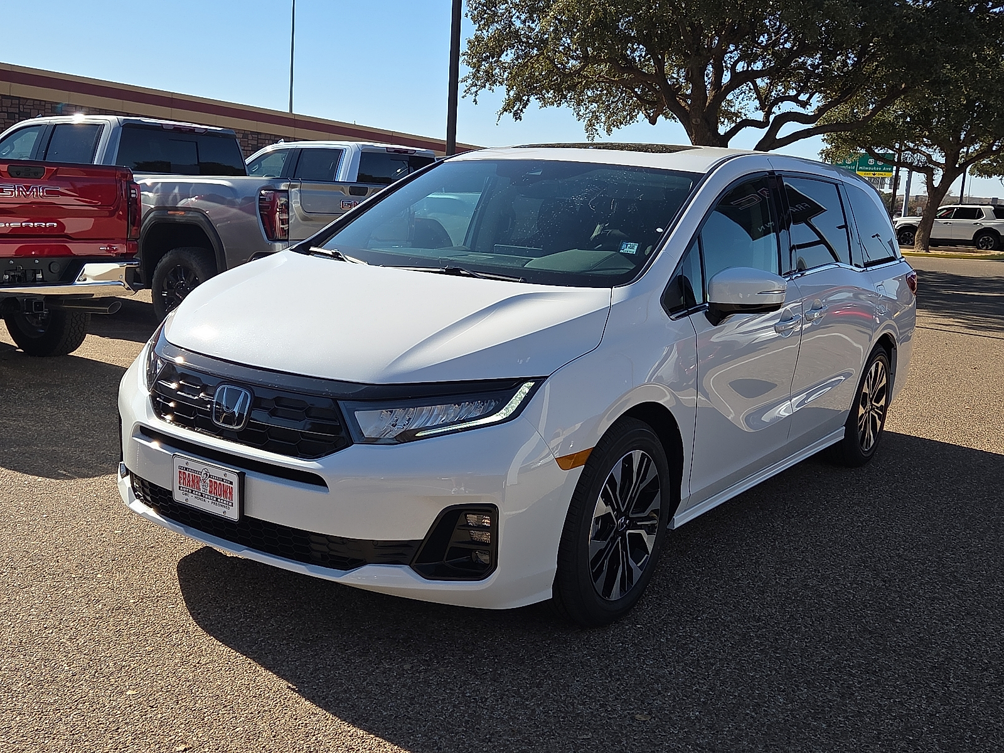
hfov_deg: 52.6
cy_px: 376
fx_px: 1015
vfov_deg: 40.7
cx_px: 502
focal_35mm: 35
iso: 76
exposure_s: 1/5000
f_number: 1.8
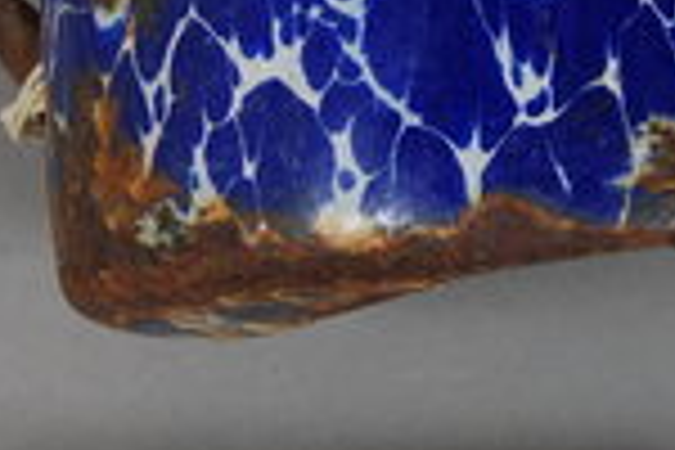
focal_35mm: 154
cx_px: 542
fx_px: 2887
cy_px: 79
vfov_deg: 8.9
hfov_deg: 13.3
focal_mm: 28
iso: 400
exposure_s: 1/10
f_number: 18
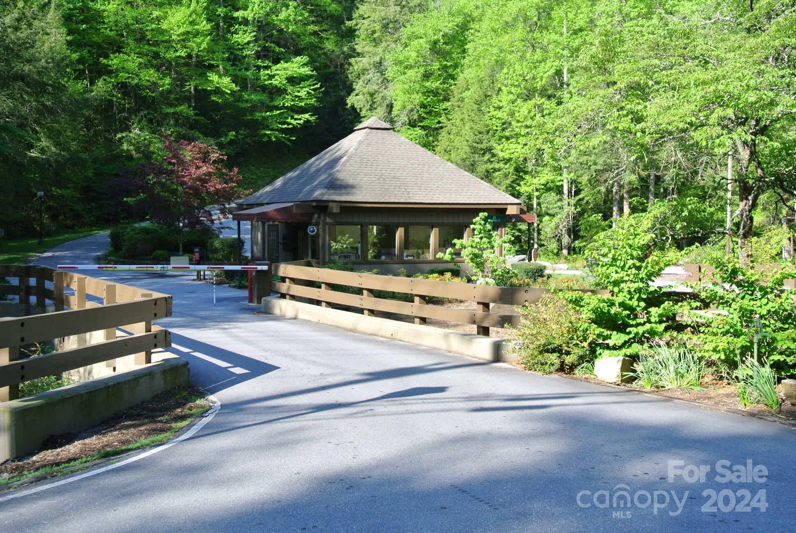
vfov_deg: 32.0
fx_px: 930
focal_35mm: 42
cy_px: 266
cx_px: 398
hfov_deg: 46.3
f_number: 4.2
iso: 100
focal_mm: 15.7
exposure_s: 1/200
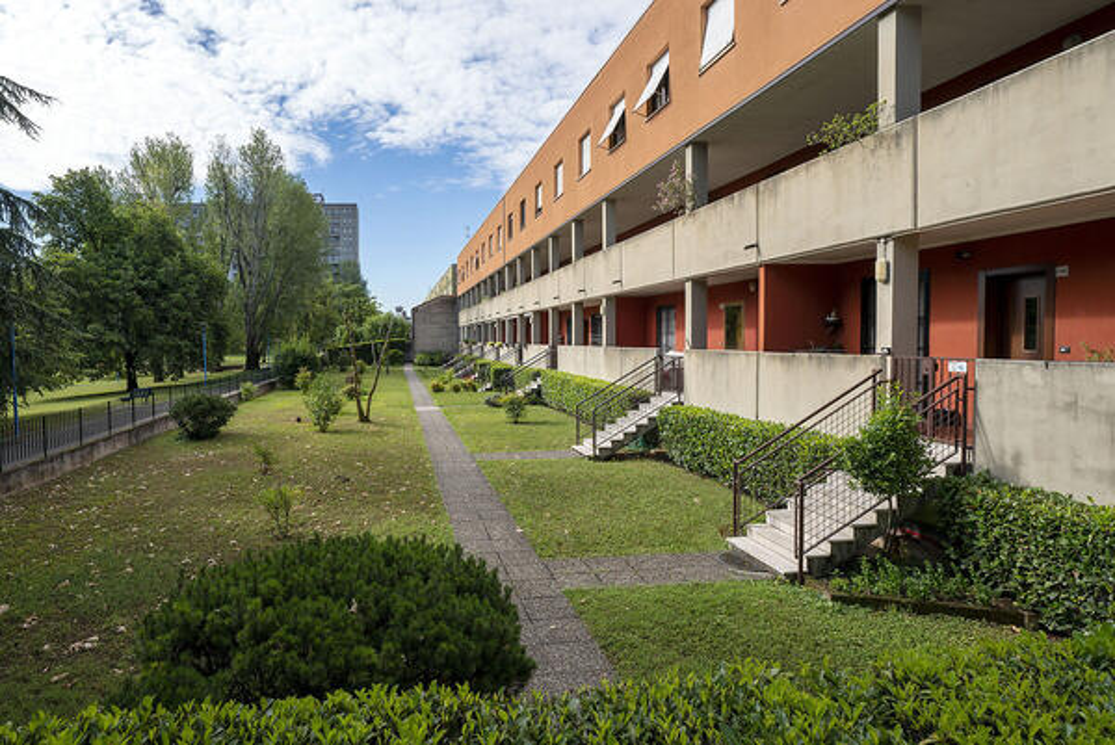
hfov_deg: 83.9
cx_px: 558
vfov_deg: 62.0
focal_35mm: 20
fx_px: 620
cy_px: 372
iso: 100
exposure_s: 1/125
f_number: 9
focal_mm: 20
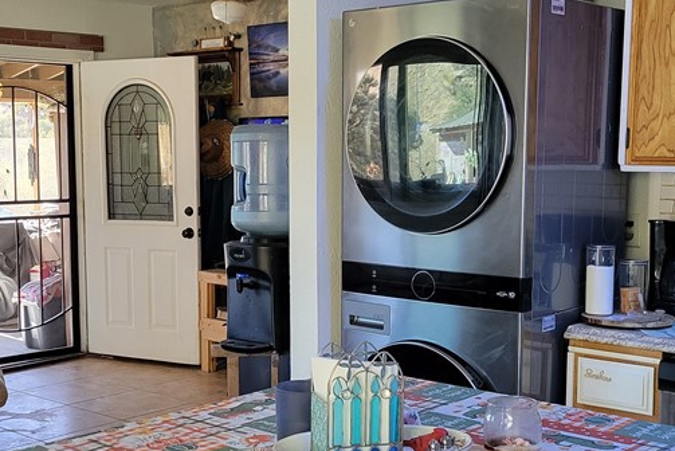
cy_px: 256
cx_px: 318
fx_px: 1032
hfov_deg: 36.2
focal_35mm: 55
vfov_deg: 24.6
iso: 250
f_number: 1.8
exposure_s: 1/120
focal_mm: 5.4
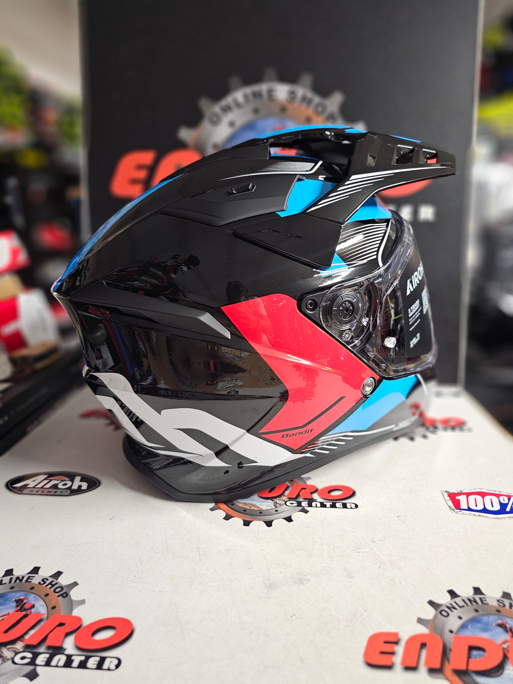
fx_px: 454
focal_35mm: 23
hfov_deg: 58.9
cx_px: 256
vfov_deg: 73.9
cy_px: 342
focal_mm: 6.3
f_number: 1.7
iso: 500
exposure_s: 1/50
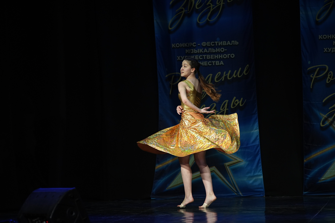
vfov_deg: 7.0
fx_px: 1815
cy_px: 112
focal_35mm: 195
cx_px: 168
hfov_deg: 10.5
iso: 1250
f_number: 2.8
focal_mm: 195
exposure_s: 1/320
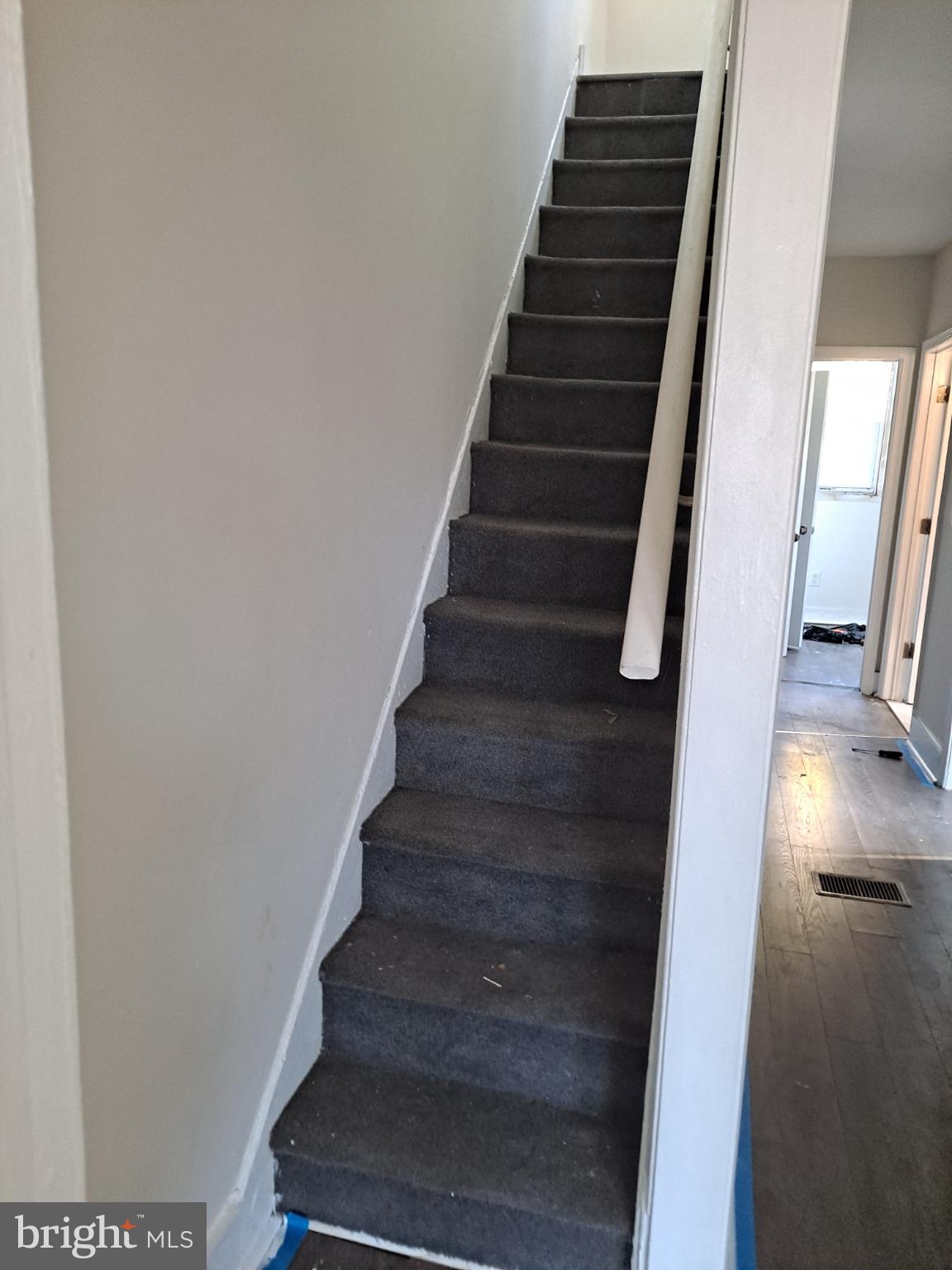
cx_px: 476
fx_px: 917
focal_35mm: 25
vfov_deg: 69.4
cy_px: 635
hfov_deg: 54.9
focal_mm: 4.6
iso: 320
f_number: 2
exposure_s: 1/60
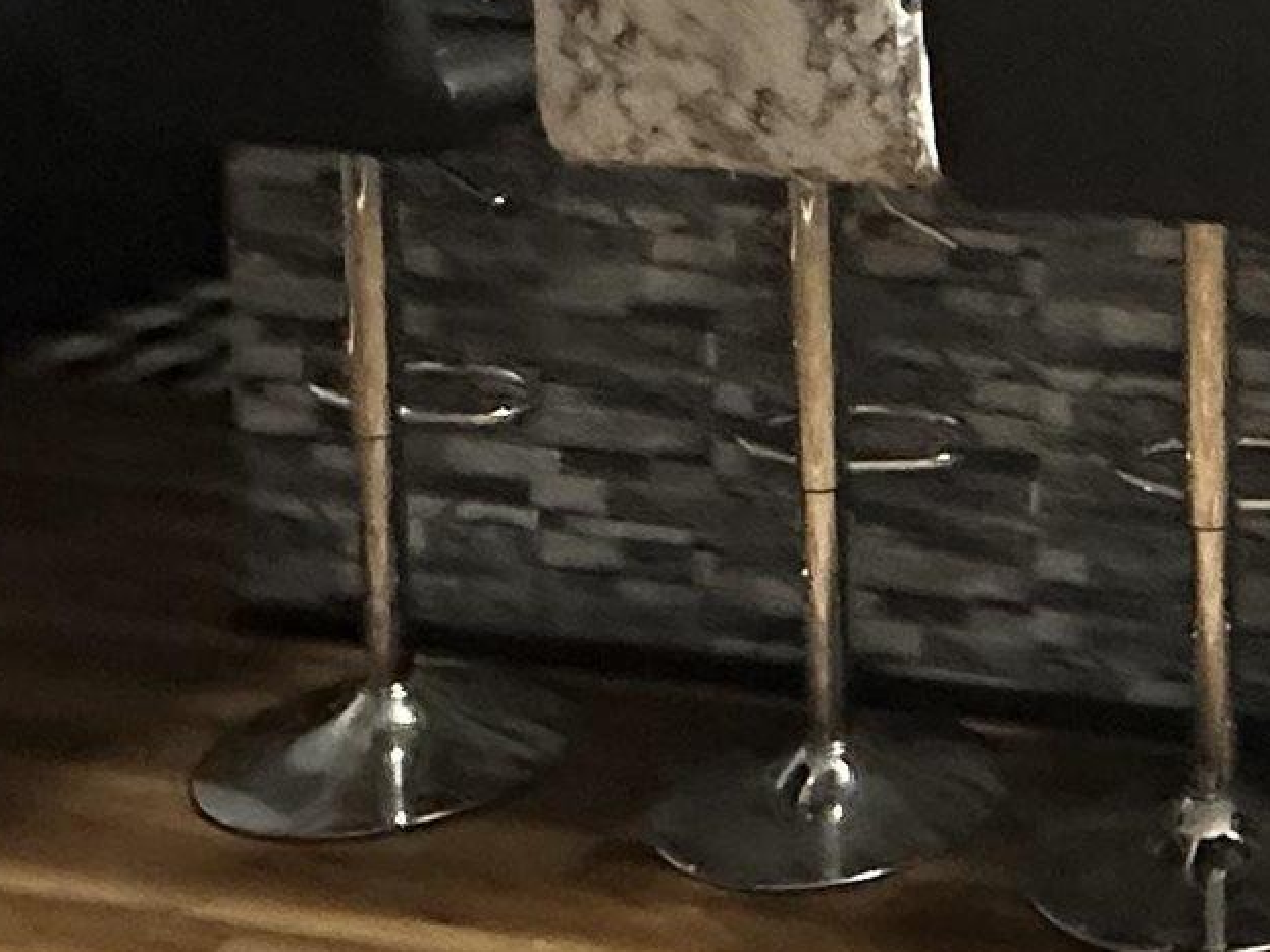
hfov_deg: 24.6
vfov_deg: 19.9
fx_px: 2531
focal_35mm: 69
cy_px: -212
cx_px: 1637
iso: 1000
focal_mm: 2.22
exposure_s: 1/40
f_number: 2.2
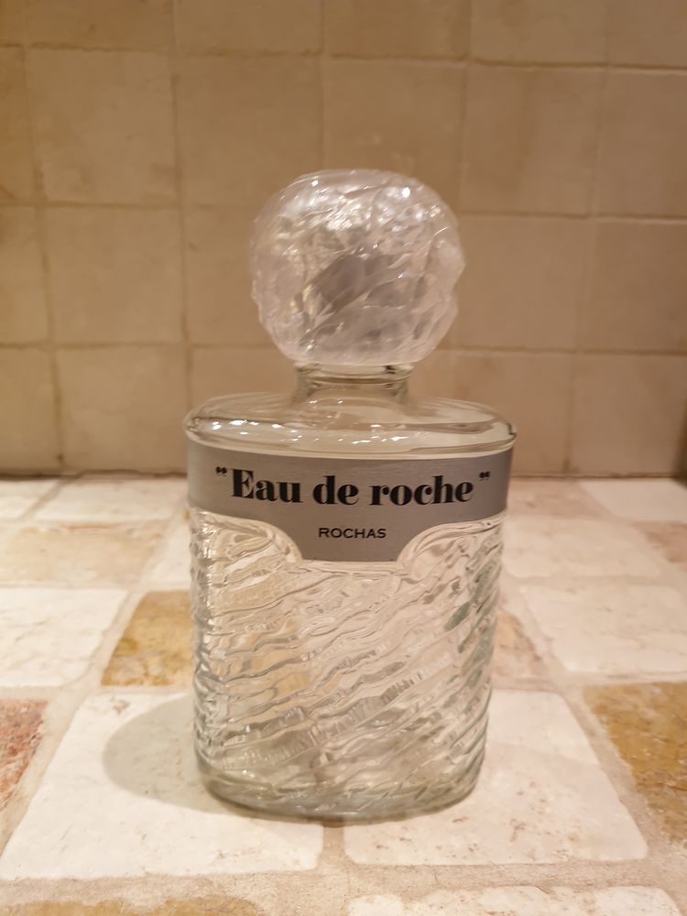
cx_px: 344
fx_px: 688
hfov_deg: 53.1
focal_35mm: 26
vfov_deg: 67.3
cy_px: 458
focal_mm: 4.3
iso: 64
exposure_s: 1/50
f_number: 2.4
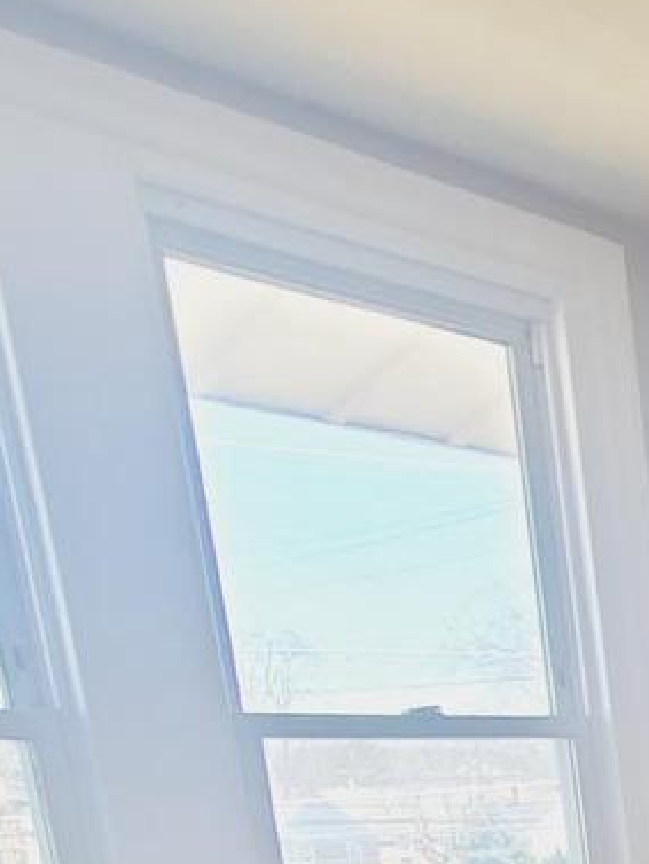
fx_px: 1324
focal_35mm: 53
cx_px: 1227
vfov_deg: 29.5
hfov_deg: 19.2
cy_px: 1107
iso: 64
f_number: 2.2
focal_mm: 2.2
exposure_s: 1/60
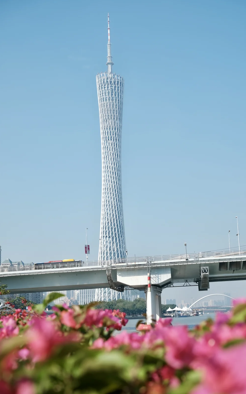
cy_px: 198
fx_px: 590
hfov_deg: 23.5
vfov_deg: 36.9
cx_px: 132
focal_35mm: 55
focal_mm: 35
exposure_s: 1/850
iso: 160
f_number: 4
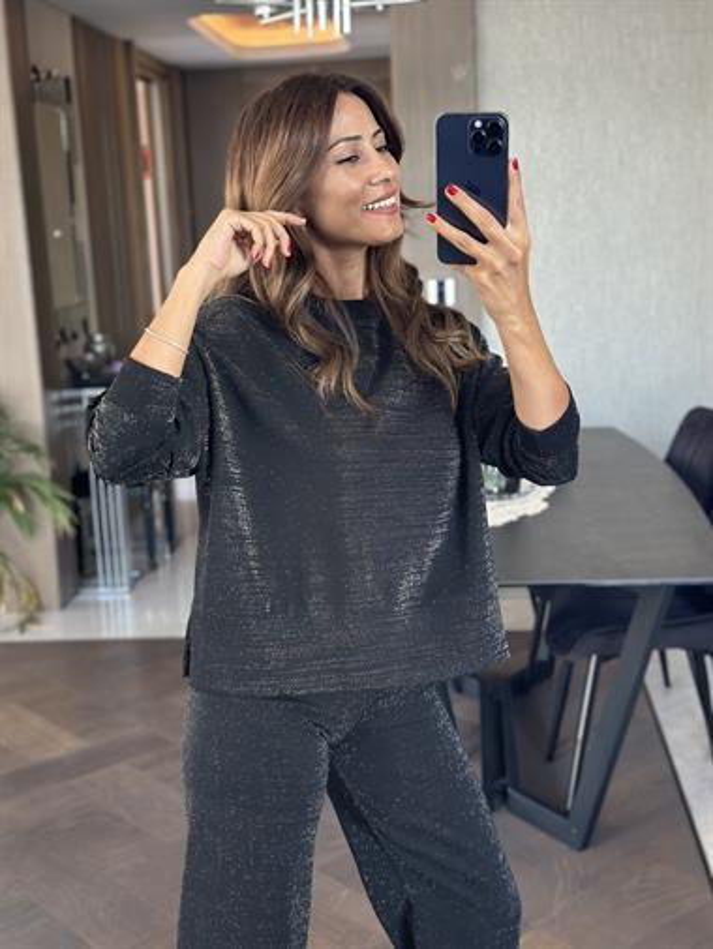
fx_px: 1317
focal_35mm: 48
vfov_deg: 39.6
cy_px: 474
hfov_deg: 30.3
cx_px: 356
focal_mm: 6.86
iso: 160
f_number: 1.78
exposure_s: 1/60
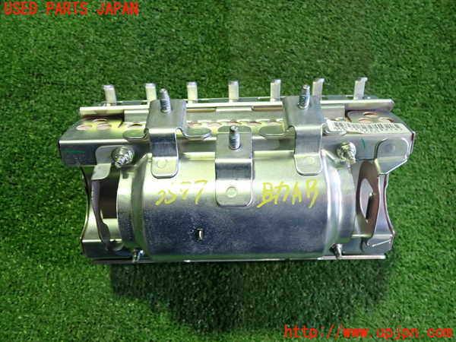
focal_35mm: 30
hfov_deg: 60.0
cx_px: 228
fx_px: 395
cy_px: 171
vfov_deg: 46.8
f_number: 2.3
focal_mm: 5.4
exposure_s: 1/30
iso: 400
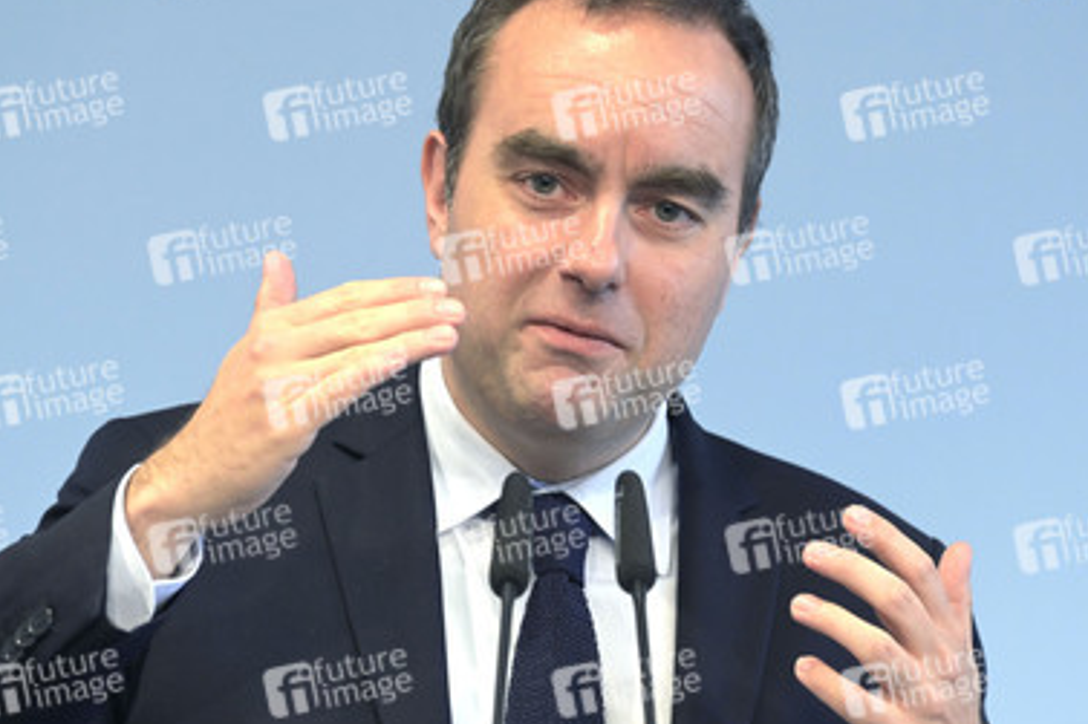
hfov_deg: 6.4
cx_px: 550
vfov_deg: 4.3
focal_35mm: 323
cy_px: 323
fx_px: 9757
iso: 6400
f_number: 6.3
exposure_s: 1/250
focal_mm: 270
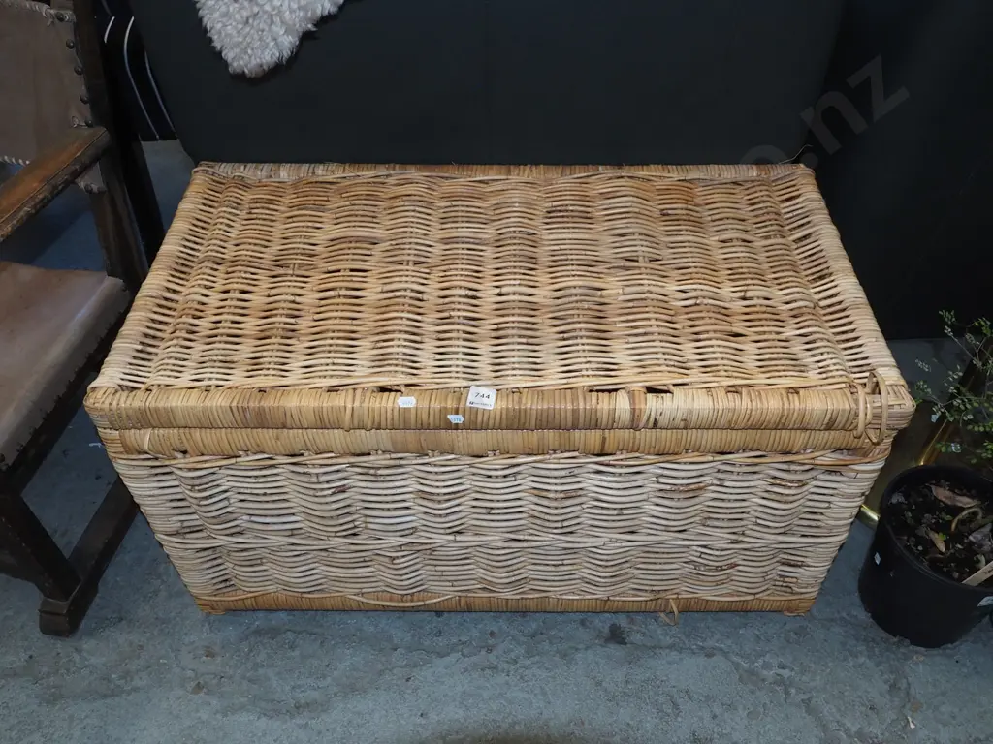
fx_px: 861
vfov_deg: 46.8
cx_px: 496
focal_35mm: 30
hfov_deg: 60.0
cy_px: 372
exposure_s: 1/160
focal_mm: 15
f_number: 5.6
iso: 1600
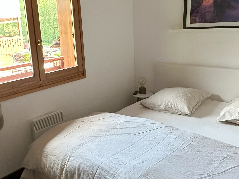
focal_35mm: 36
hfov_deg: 51.0
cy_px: 71
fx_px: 249
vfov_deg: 39.5
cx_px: 94
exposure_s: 1/99
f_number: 2.2
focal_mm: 2.22
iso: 250
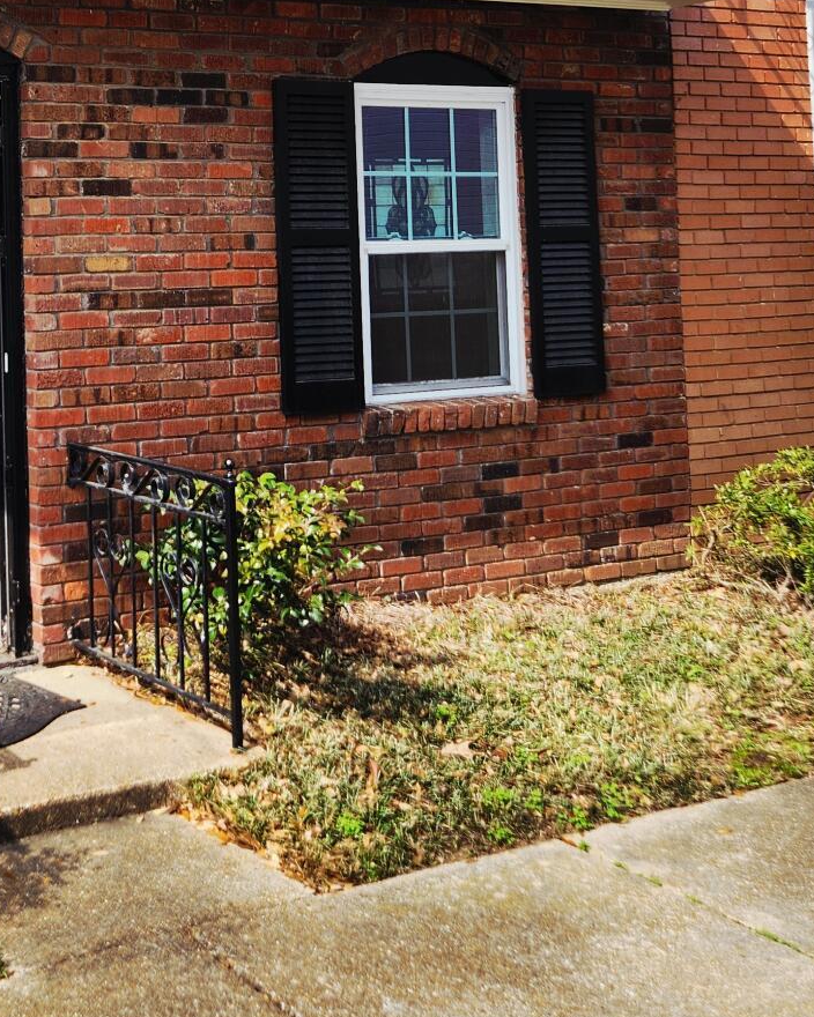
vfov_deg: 35.2
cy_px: 165
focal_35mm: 51
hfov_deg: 28.1
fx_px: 1536
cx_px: 23
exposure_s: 1/667
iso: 20
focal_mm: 5.4
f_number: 1.8
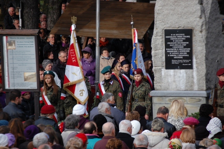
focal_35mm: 300
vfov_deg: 4.6
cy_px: 74
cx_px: 112
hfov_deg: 6.9
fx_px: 1864
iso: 400
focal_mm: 200
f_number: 5.6
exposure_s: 1/500
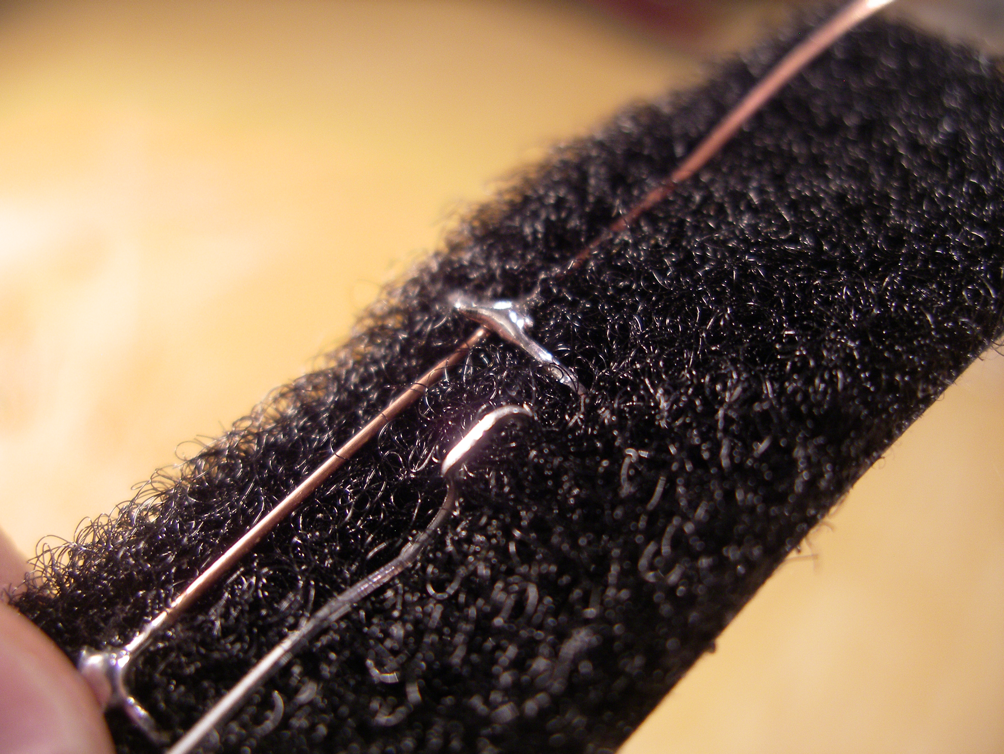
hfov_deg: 50.1
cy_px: 377
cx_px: 502
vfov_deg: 38.7
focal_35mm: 37
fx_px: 1074
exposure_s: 1/30
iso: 200
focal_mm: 7.8
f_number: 2.8
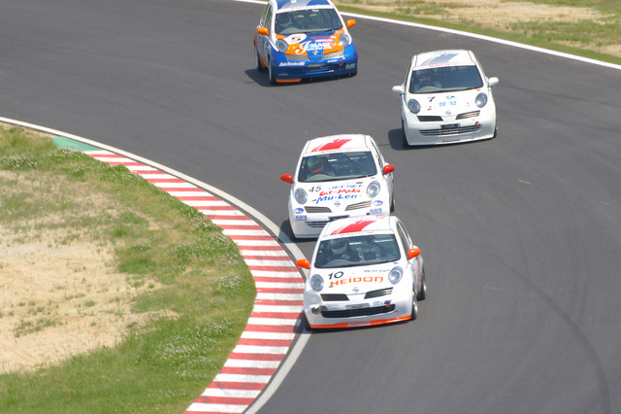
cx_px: 310
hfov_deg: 3.8
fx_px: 9310
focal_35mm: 540
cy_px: 207
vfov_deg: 2.5
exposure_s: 1/250
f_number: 10
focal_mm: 360
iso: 100
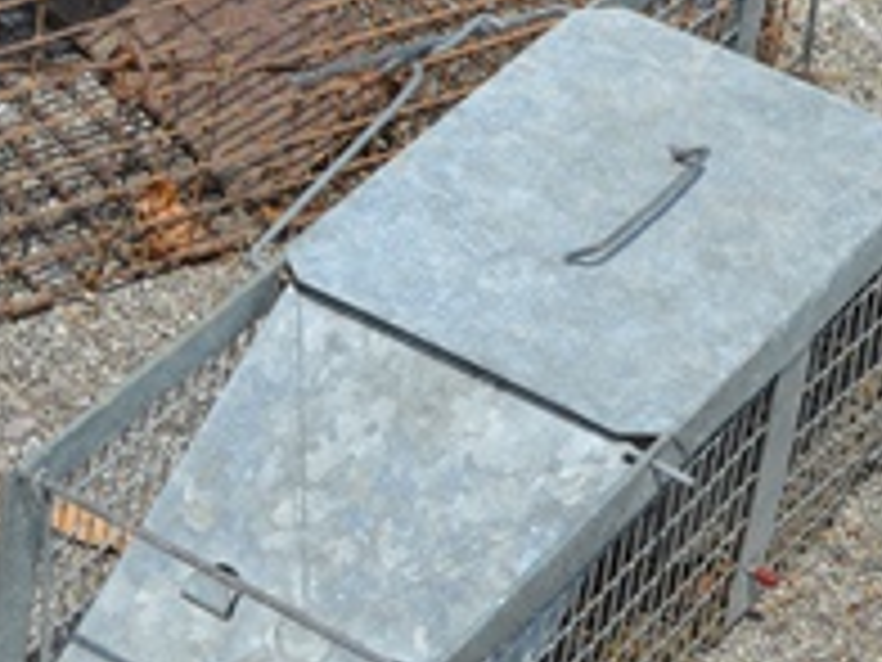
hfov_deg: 16.7
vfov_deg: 12.8
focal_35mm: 115
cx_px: -36
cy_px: 144
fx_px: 2930
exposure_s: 1/250
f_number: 8
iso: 100
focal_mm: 26
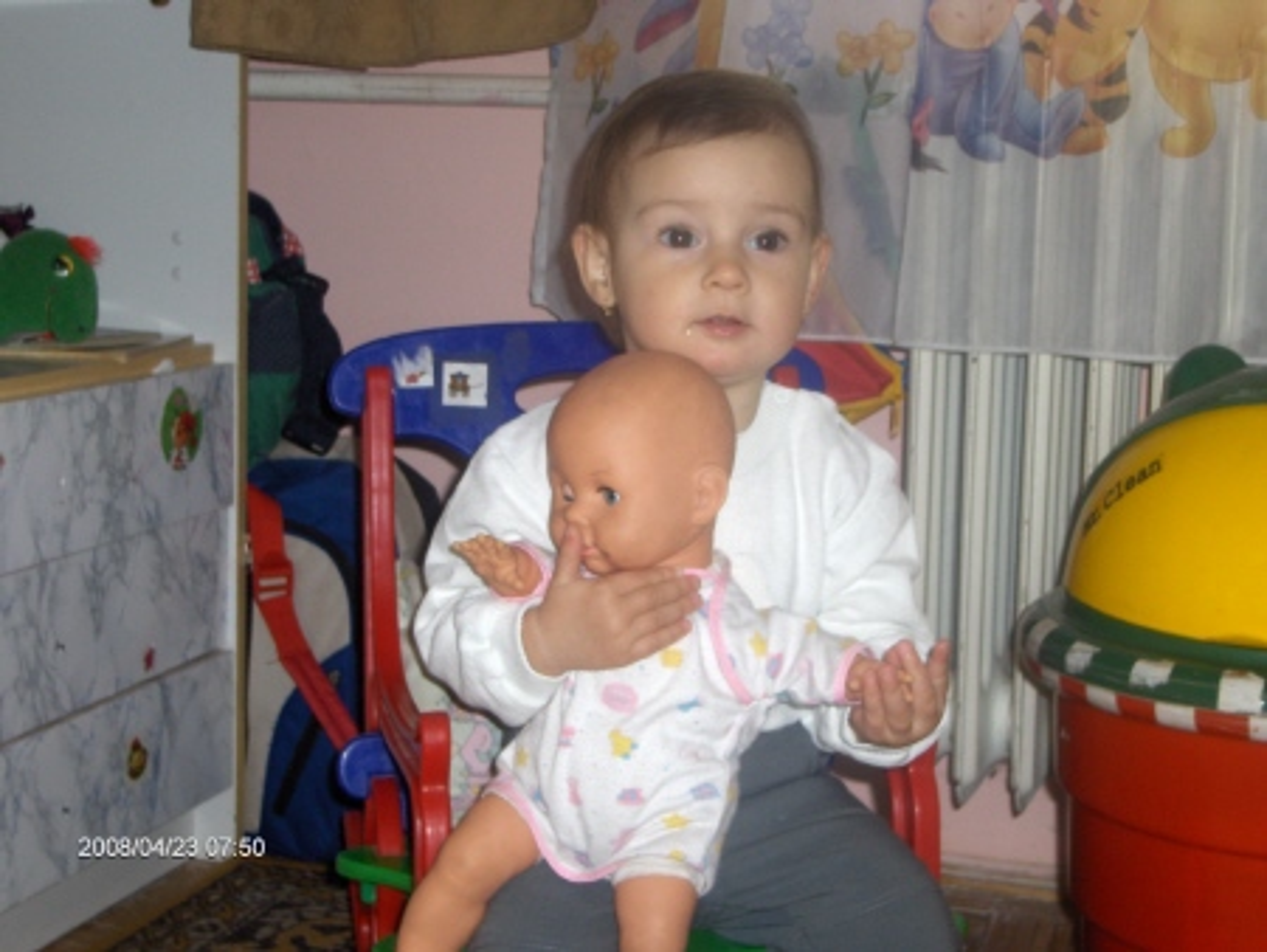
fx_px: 2271
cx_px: 634
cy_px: 476
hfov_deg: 31.2
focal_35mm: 62
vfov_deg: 23.7
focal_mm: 10.19
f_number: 3.5
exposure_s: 1/90
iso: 100
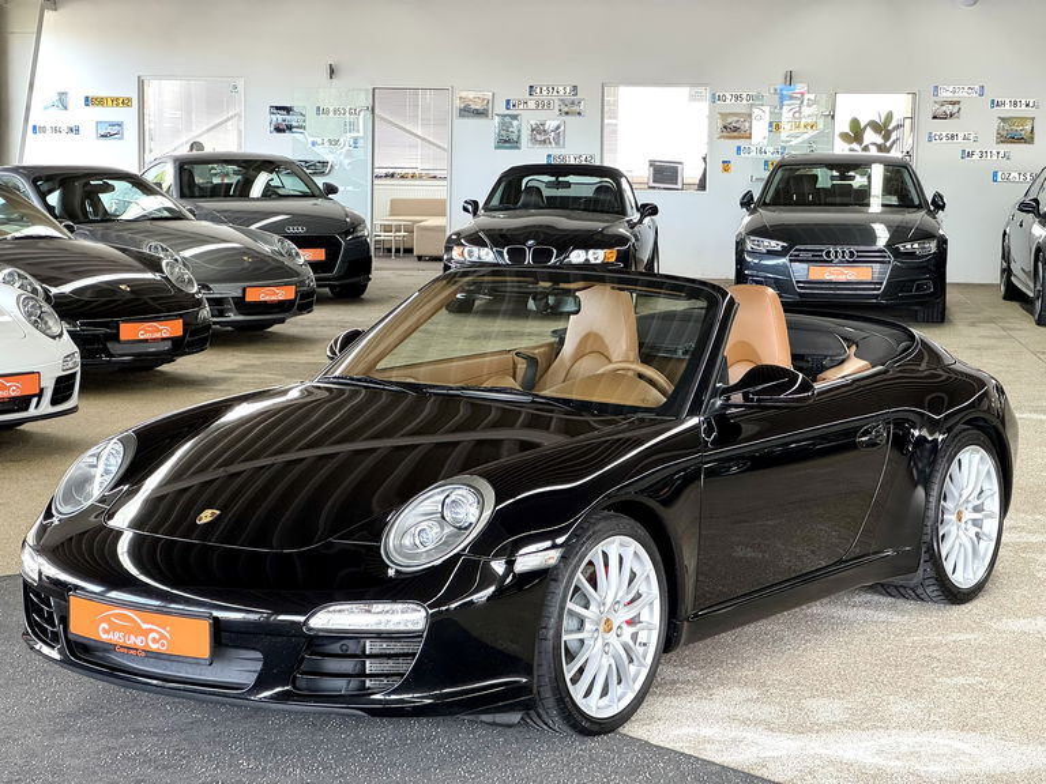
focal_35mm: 77
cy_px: 392
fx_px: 2327
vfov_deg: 19.1
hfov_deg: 25.3
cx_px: 523
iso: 250
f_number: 2.8
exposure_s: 1/77
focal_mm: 9
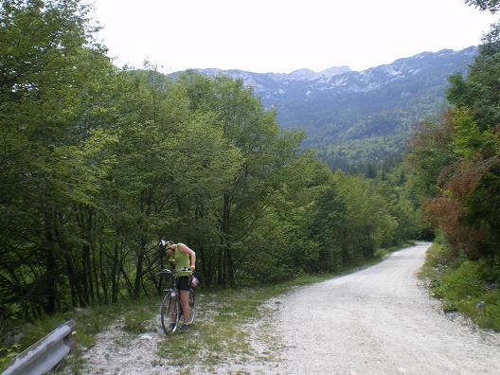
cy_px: 188
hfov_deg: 49.0
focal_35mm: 38
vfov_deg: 37.7
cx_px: 250
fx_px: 549
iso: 64
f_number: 4.6
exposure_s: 1/160
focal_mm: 6.3
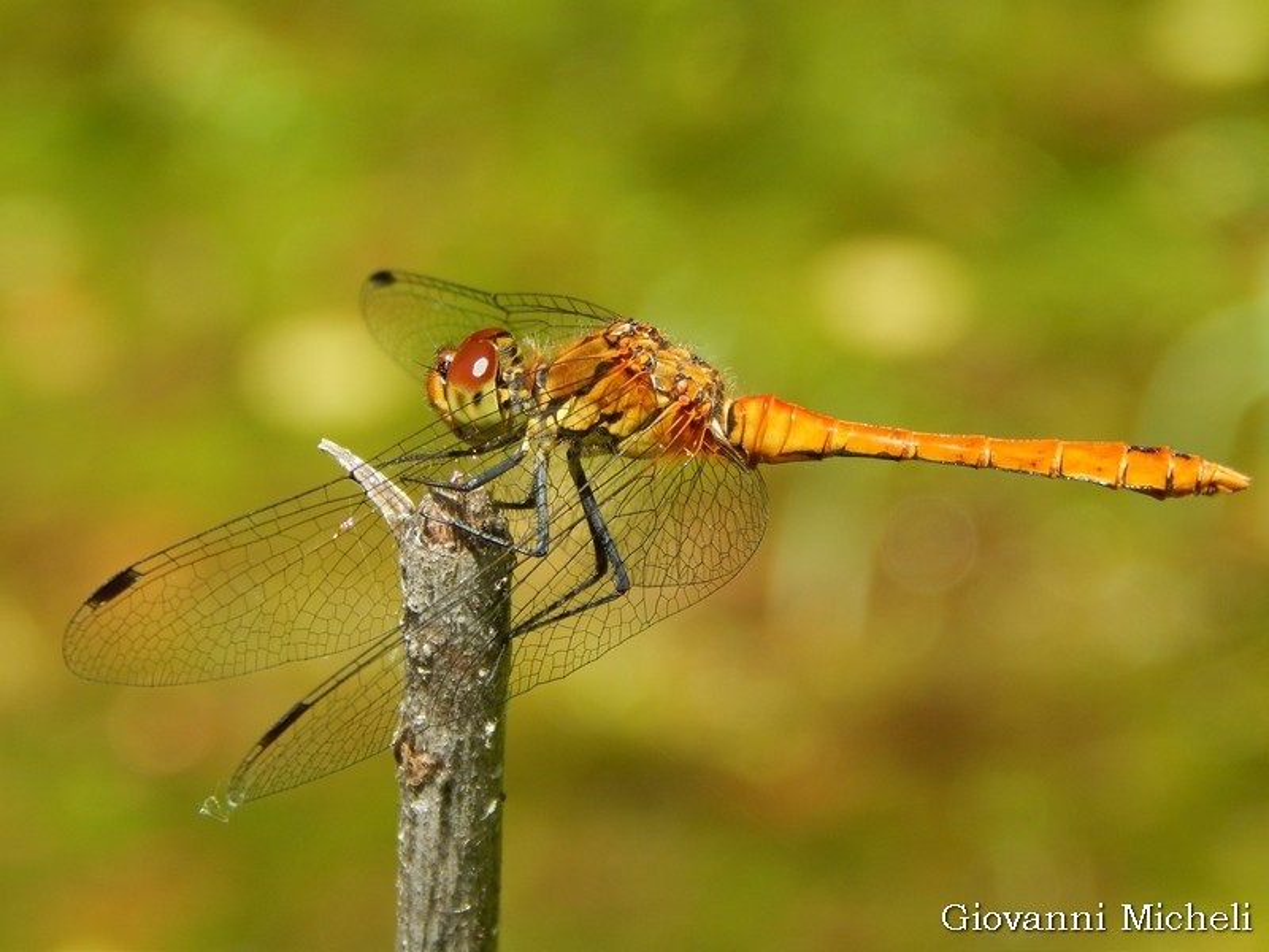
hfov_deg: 12.2
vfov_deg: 9.2
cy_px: 476
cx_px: 634
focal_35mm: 162
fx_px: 5939
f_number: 5.1
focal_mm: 28.7
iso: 125
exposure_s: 1/200
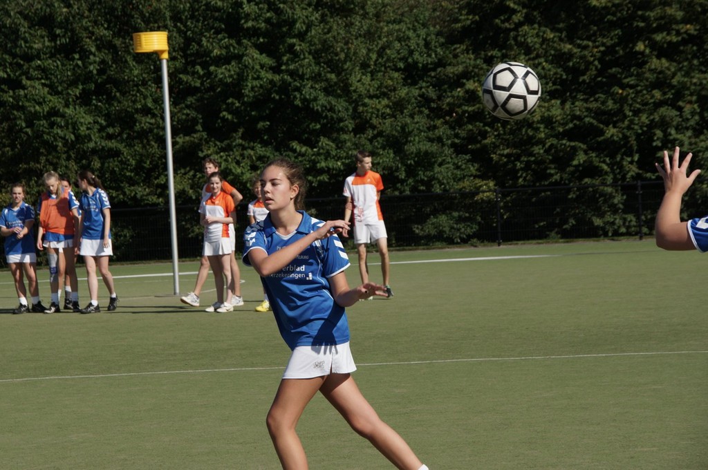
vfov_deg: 9.1
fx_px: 2946
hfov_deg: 13.7
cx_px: 354
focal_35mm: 150
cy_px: 235
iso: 200
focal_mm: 100
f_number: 10
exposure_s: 1/640
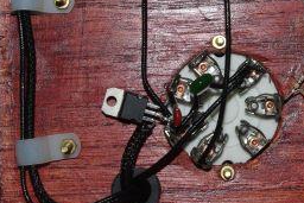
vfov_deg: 13.0
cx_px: 225
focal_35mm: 105
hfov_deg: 19.3
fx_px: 887
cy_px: 57
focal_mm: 28
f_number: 11
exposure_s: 1/50
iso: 200
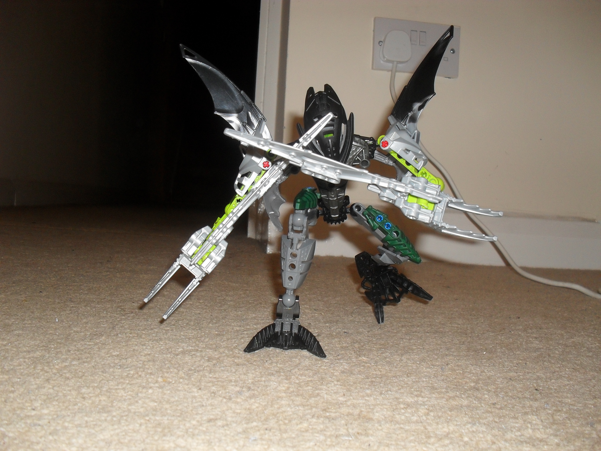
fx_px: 608
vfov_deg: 40.7
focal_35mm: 35
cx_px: 300
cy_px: 226
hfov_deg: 52.6
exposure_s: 1/45
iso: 200
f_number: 3.2
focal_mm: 6.3
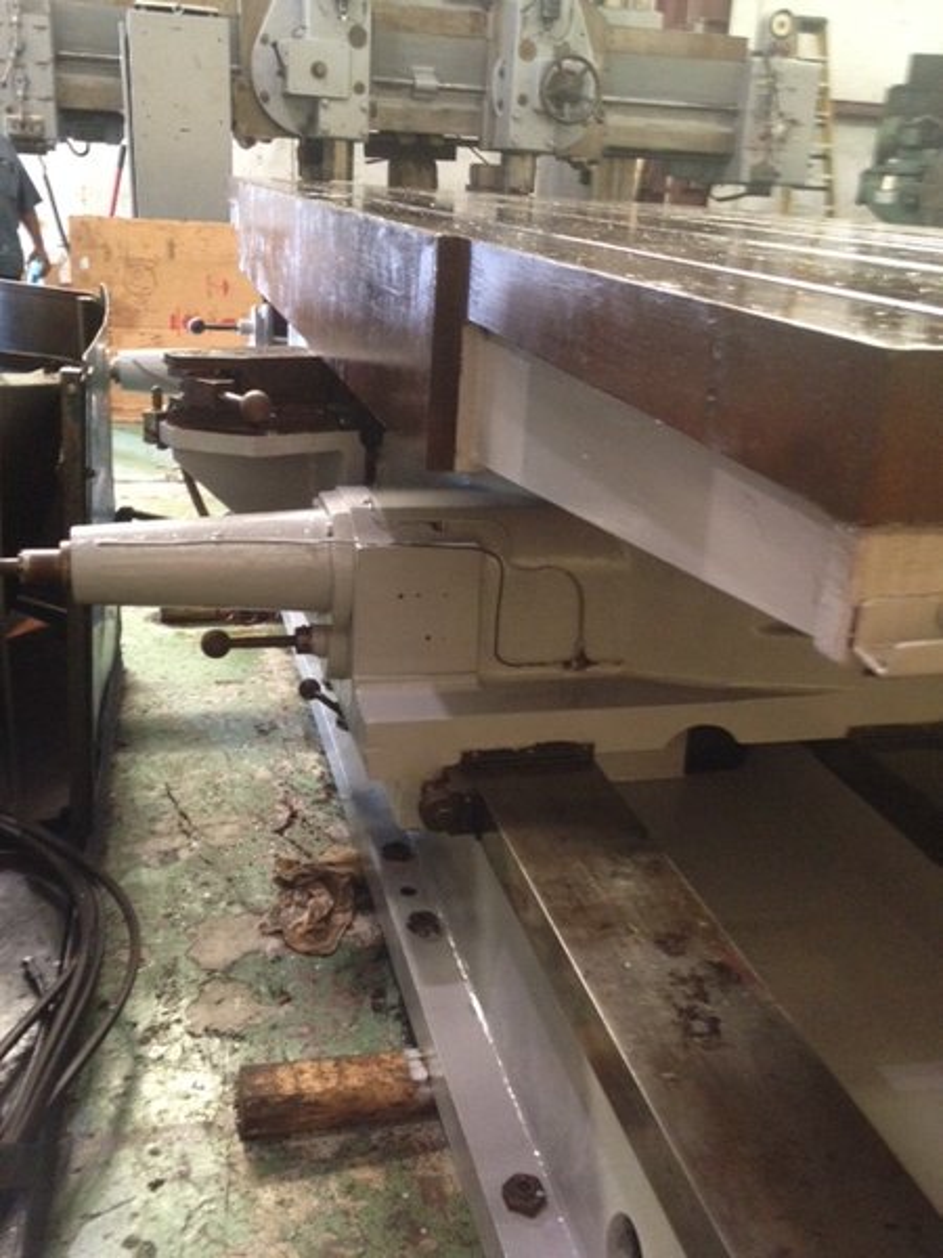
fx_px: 1271
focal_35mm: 35
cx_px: 472
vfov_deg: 52.6
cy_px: 629
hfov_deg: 40.7
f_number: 2.4
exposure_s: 1/20
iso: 320
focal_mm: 4.28
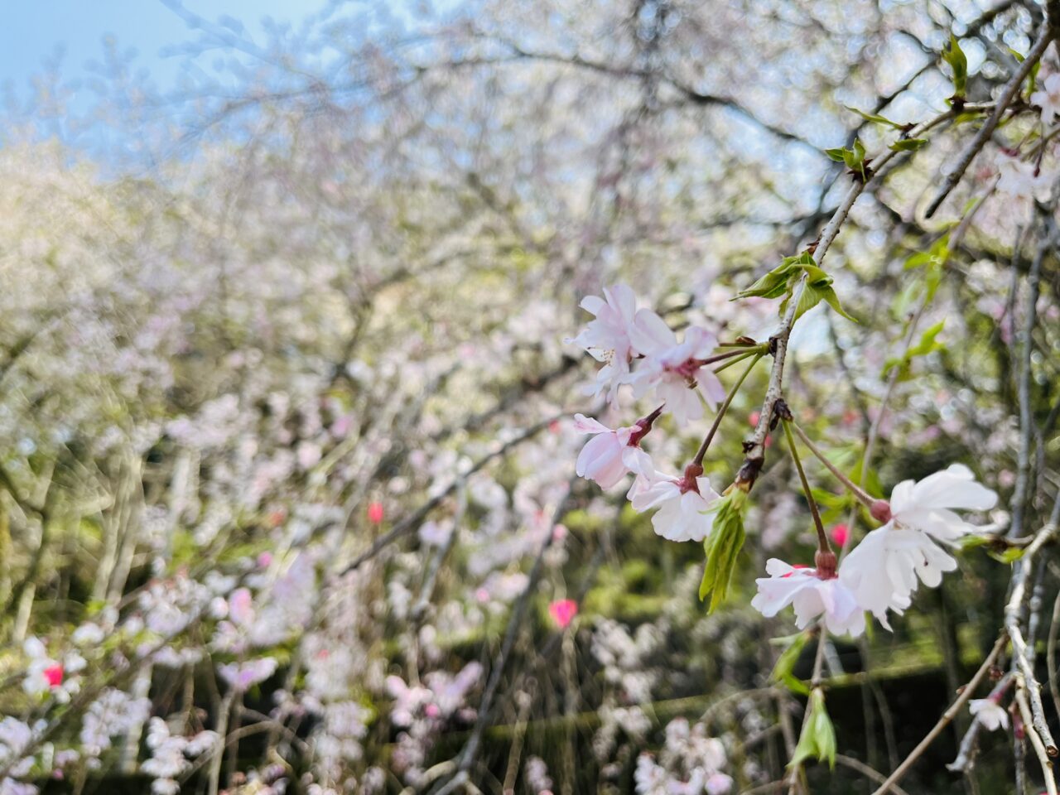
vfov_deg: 53.1
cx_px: 530
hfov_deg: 67.3
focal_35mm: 26
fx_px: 796
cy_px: 398
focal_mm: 5.1
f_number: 1.6
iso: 50
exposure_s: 1/1117
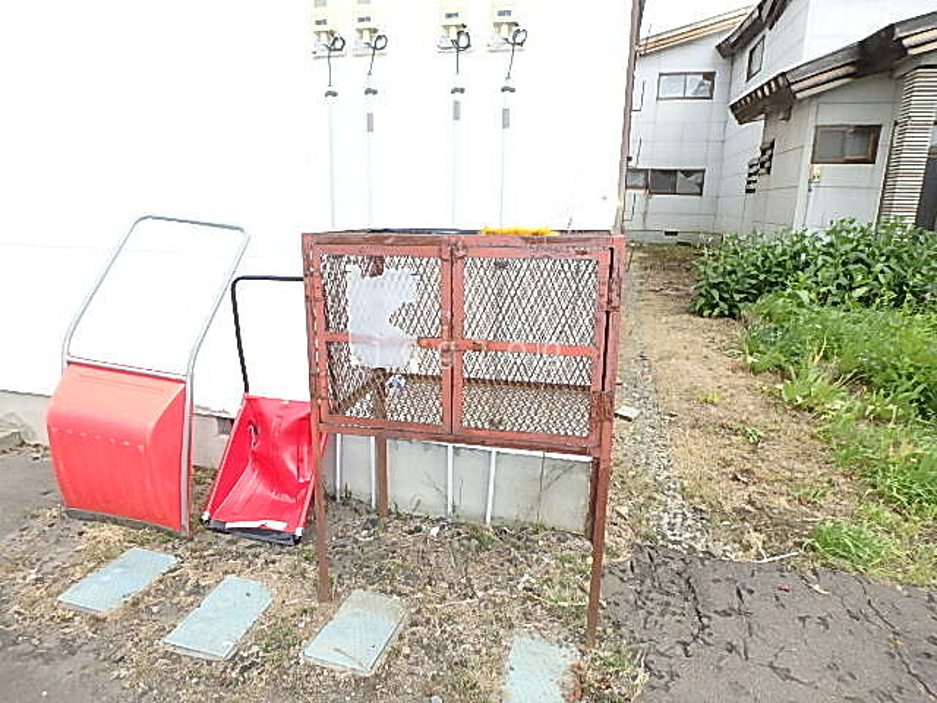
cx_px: 468
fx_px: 568
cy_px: 352
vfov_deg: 63.4
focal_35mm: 21
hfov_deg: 79.0
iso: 125
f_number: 3.5
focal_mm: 3.7
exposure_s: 1/400
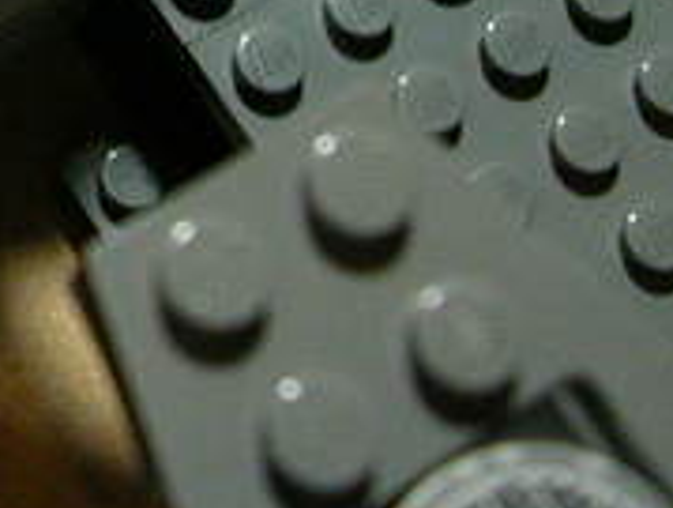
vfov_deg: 10.7
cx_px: -274
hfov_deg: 14.1
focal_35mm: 132
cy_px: -320
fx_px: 2571
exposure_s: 1/19.1
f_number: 2.7
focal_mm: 5.6
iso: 400
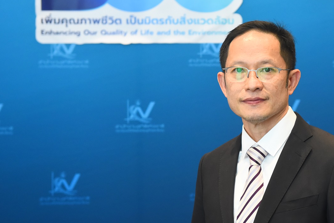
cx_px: 278
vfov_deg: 14.5
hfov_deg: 21.4
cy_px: 102
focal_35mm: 94
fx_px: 872
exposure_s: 1/200
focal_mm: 55
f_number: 4
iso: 3200
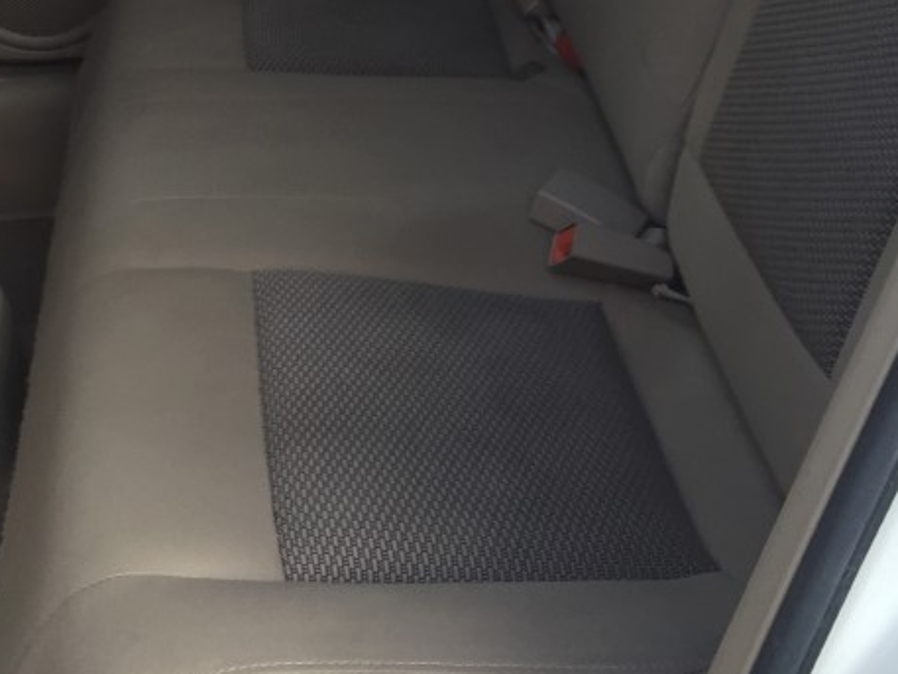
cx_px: 289
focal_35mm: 65
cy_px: -67
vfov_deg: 21.4
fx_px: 1687
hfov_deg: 29.6
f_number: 2.2
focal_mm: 4.15
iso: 32
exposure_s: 1/40
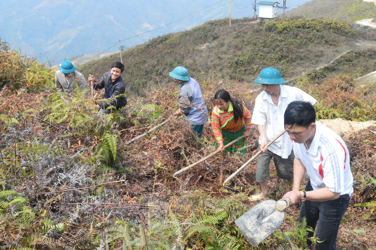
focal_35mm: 39
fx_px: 407
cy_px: 125
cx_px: 188
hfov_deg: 49.6
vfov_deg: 34.1
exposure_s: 1/800
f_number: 14
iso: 3200
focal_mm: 26
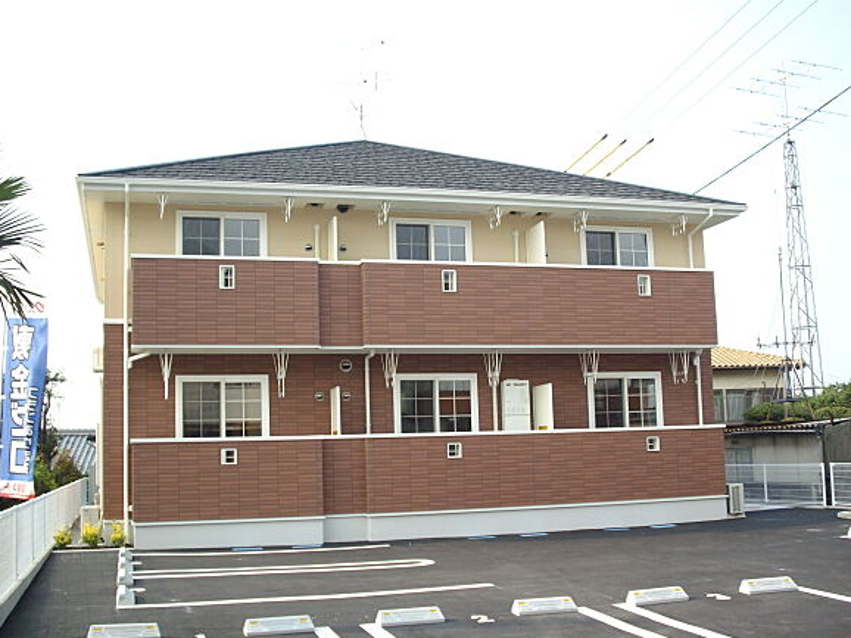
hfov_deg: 45.8
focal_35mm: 41
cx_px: 430
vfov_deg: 35.1
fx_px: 1008
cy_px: 330
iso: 80
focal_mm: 6.2
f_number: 5.6
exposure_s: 1/80
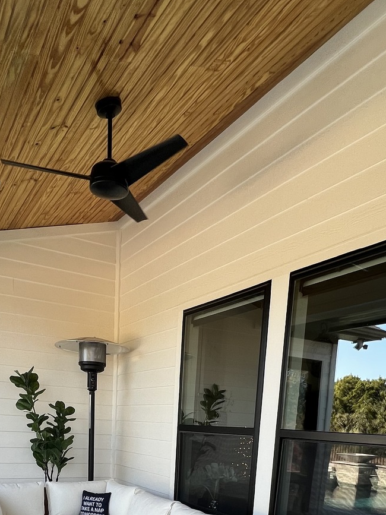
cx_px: 167
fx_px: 446
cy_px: 516
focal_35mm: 30
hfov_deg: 46.7
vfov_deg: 49.0
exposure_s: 1/154
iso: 32
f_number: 1.8
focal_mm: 1.57
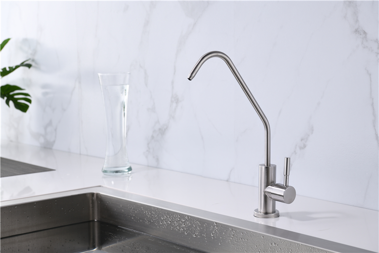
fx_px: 737
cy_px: 126
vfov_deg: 19.4
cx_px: 190
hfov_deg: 28.8
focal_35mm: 70
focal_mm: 70
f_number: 10
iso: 100
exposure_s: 1/100
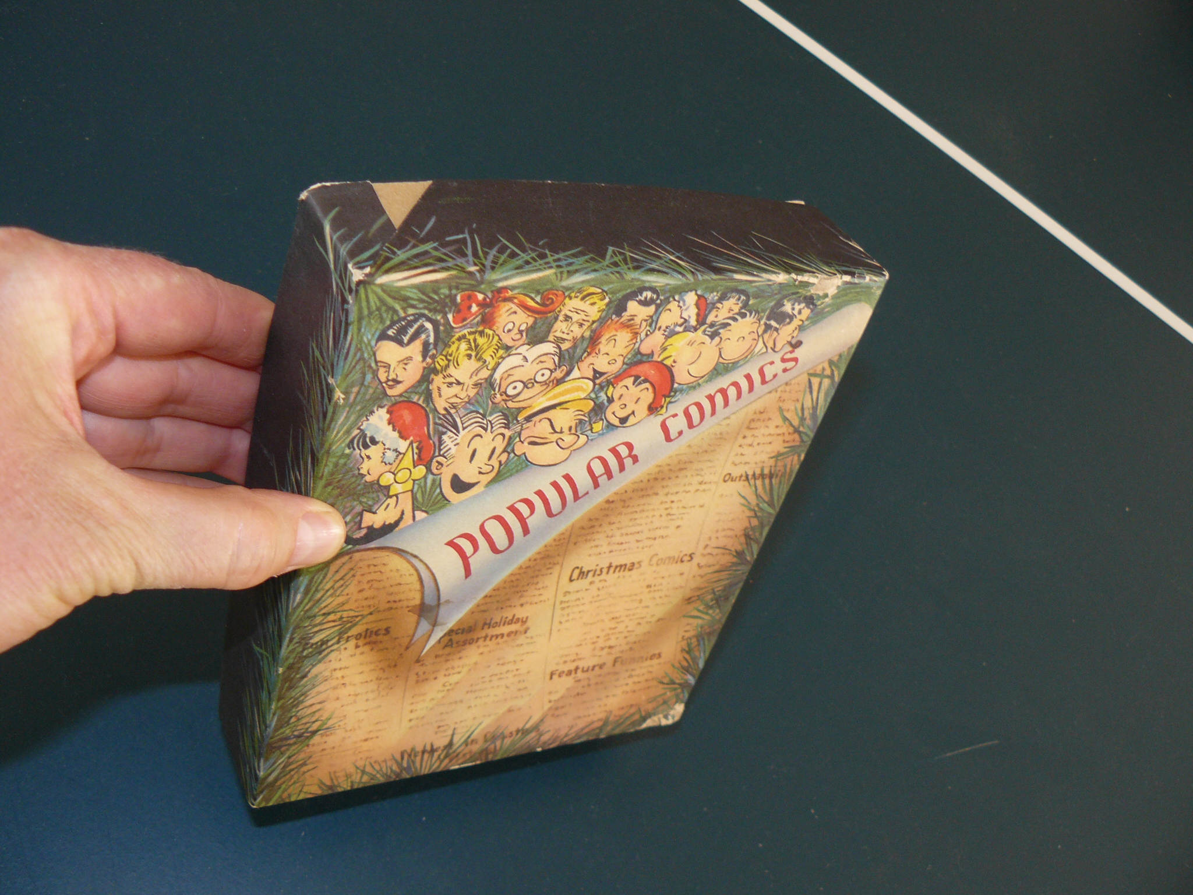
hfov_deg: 51.4
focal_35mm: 36
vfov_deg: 39.7
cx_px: 596
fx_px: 1241
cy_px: 448
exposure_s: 1/30
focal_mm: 6
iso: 100
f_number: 2.8
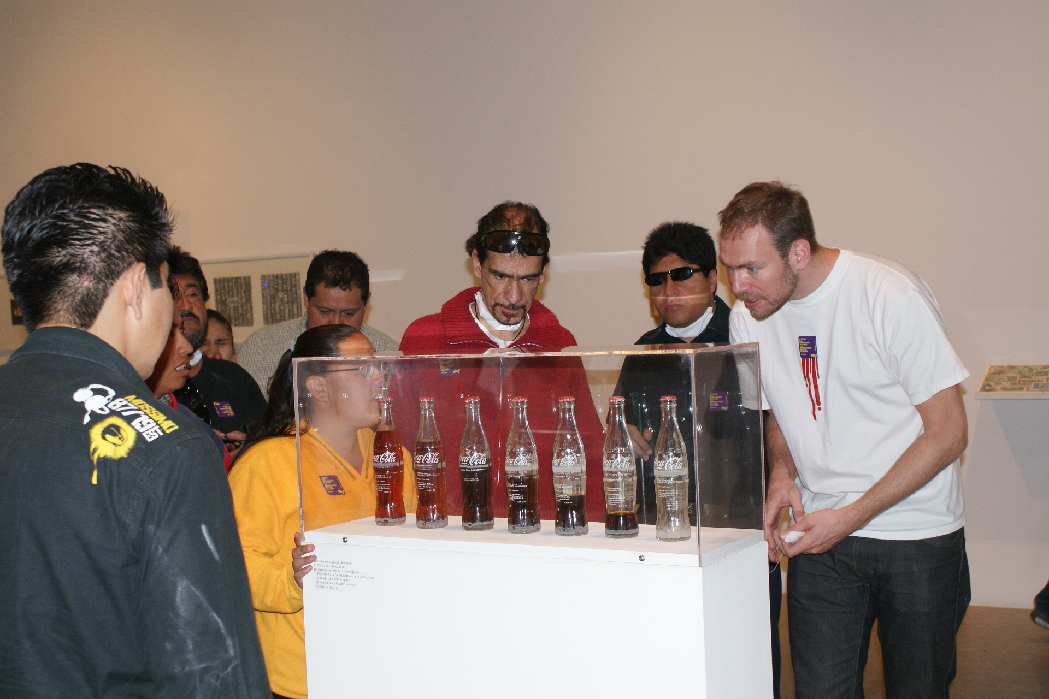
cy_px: 350
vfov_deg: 29.9
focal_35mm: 45
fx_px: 1311
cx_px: 524
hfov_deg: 43.6
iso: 400
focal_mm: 30
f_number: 5
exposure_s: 1/60
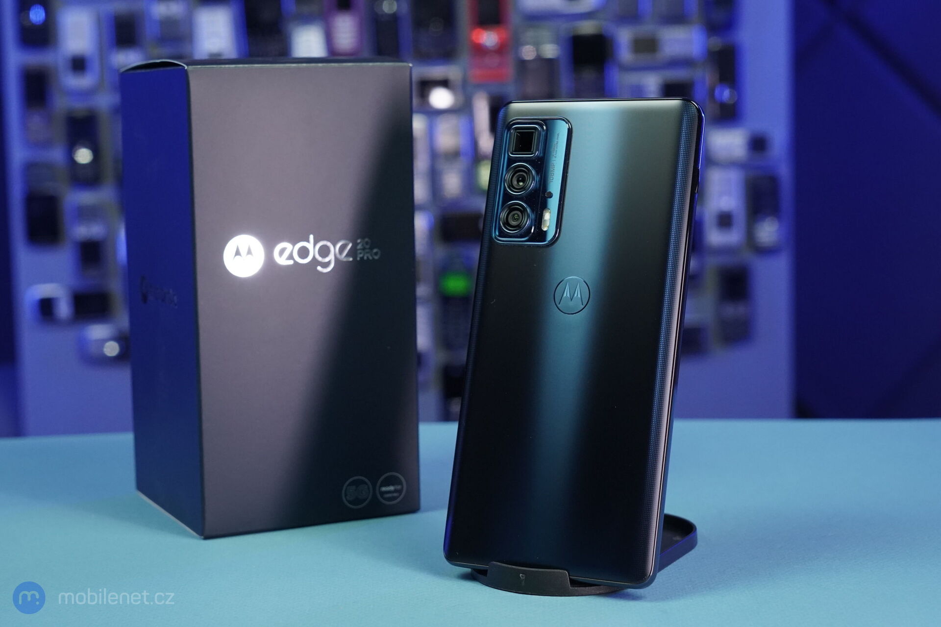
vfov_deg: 23.8
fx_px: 1490
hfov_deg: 35.1
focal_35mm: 57
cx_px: 470
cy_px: 314
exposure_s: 1/160
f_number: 8
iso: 3200
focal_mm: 57
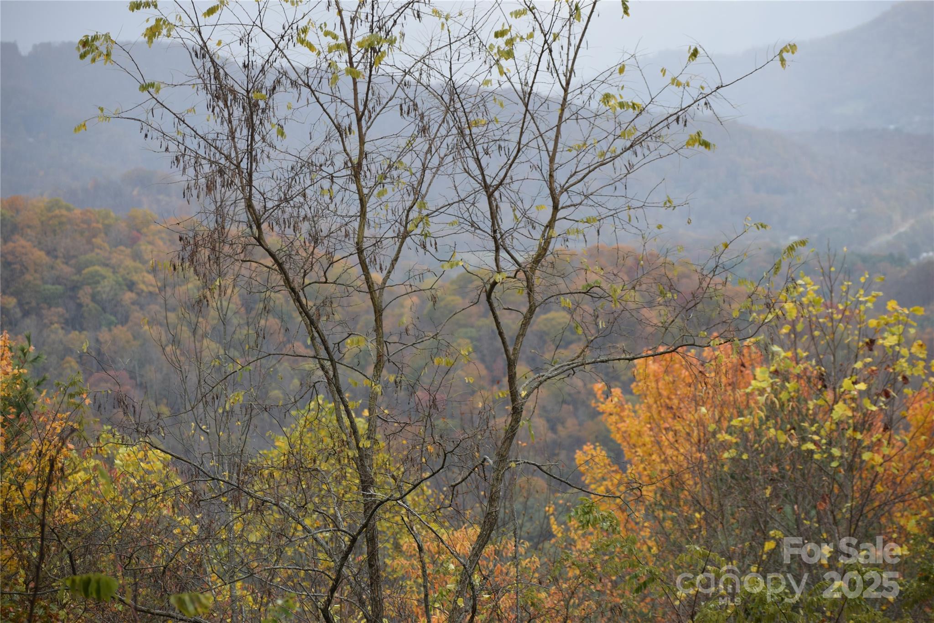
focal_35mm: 142
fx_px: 3697
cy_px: 312
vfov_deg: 9.6
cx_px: 467
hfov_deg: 14.4
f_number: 4.2
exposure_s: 1/200
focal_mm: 95
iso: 100
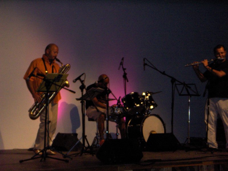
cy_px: 86
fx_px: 692
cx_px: 114
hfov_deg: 18.7
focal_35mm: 105
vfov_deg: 14.1
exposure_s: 1/125
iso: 200
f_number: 4.8
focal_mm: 17.39
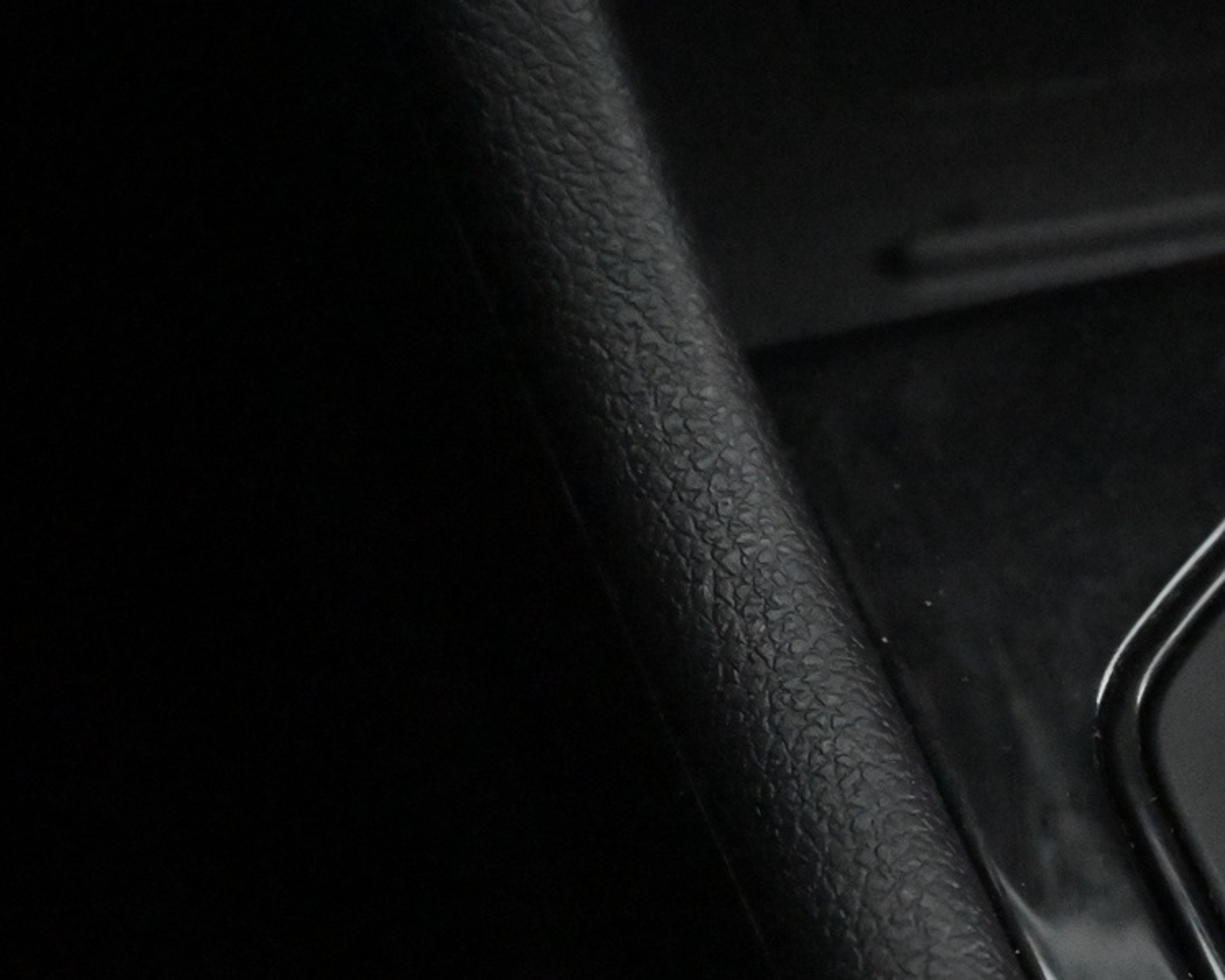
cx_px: 1314
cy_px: 811
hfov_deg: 18.3
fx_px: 3663
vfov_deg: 15.1
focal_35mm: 101
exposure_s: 1/50
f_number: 5
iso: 14400
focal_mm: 33
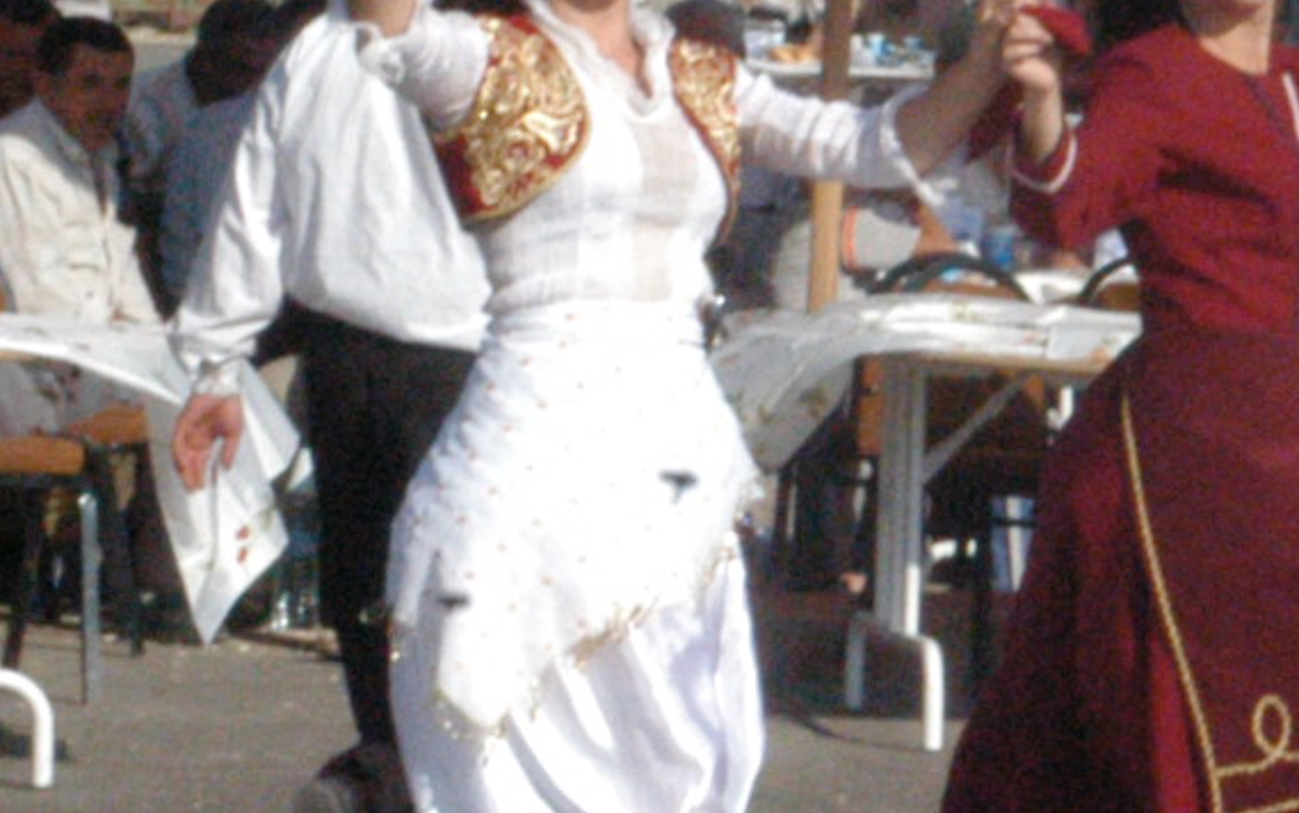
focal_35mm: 283
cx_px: 3381
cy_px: 315
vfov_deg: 4.6
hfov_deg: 6.9
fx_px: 10011
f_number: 29
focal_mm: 35
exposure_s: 1/320
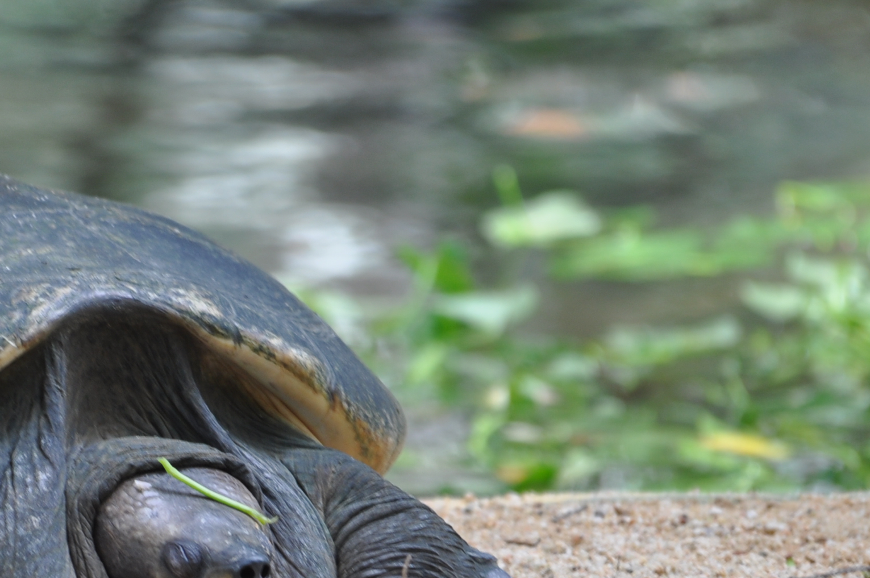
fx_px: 18248
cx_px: 232
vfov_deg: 1.8
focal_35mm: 756
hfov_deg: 2.7
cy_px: 515
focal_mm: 240
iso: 200
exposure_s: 1/60
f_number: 5.3
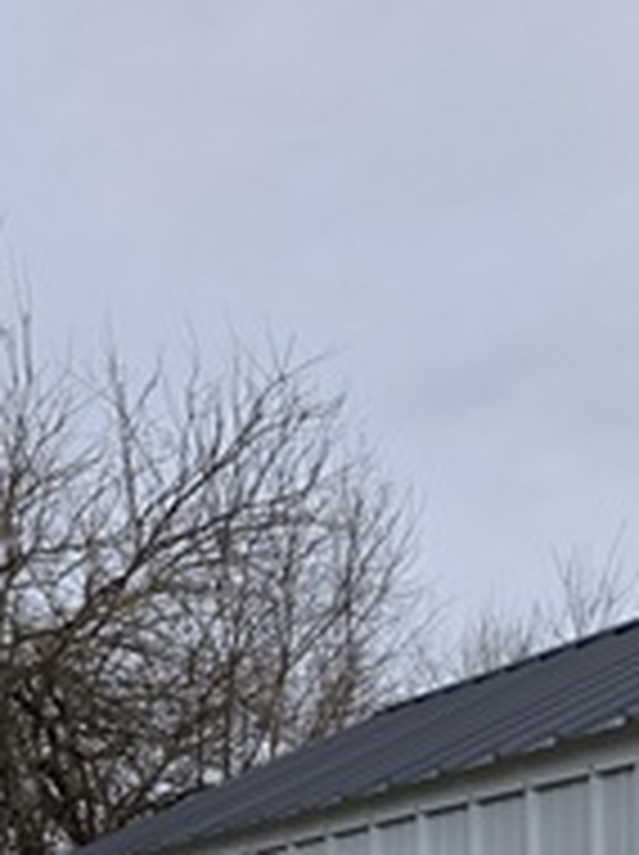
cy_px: 1130
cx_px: 716
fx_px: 1554
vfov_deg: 26.0
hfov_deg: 21.9
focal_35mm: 63
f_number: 1.7
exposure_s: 1/7944
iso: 64
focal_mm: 6.3
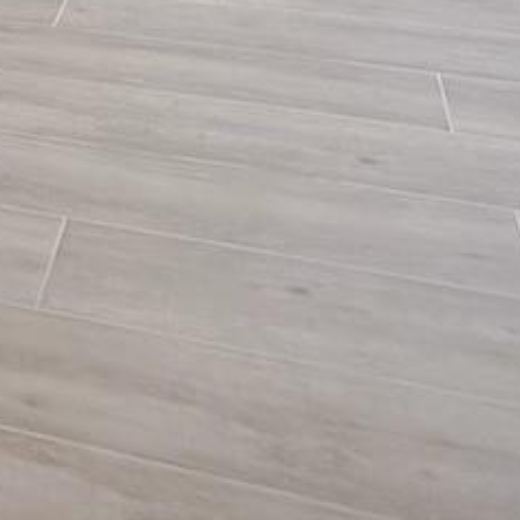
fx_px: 1139
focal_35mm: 67
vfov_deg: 17.9
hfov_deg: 24.2
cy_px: -520
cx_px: -33
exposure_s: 1/99
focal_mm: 2.22
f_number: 2.2
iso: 125
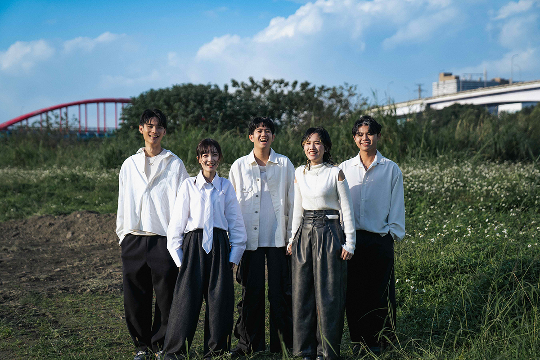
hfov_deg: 31.0
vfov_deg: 20.9
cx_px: 270
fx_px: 975
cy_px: 180
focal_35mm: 65
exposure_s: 1/2500
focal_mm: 65
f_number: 2.8
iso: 100
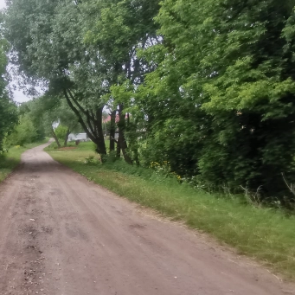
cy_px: 152
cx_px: 32
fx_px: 328
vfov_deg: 48.4
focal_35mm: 34
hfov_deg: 44.3
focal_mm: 2.23
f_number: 2.2
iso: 50
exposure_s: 1/916
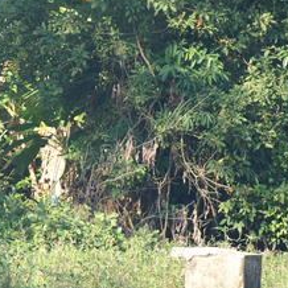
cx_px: -57
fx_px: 10561
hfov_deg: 1.6
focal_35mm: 1122
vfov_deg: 1.6
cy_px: 166
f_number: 5.6
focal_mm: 300
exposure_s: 1/300
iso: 200
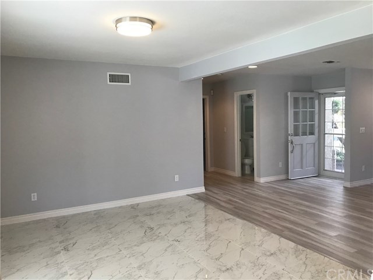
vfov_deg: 49.7
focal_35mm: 28
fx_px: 302
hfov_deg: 63.4
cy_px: 140
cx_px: 186
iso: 20
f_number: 1.8
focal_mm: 3.99
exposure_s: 1/40
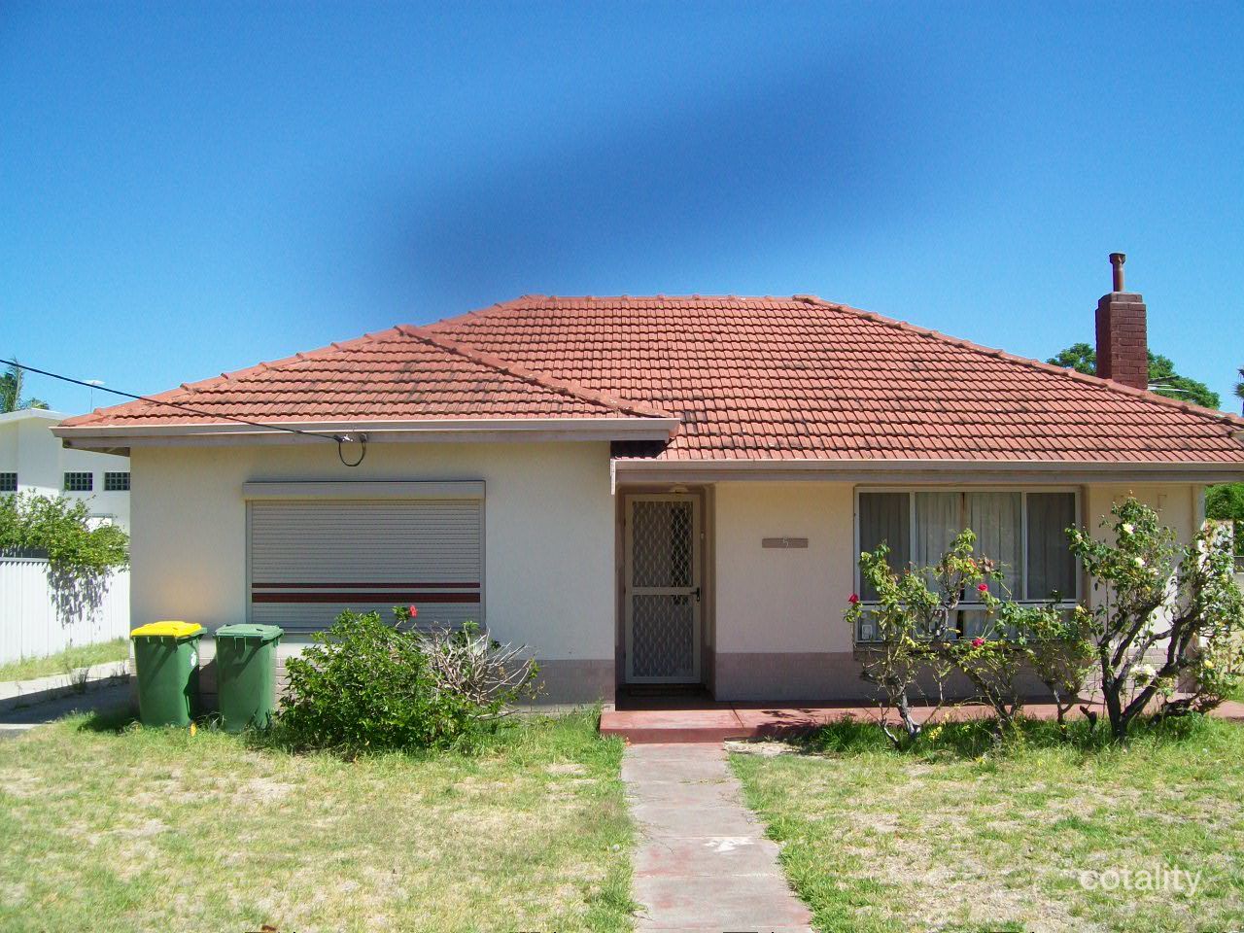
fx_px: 1222
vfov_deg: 41.8
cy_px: 466
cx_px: 622
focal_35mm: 34
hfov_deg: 54.0
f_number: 4.9
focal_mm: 6.1
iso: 64
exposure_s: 1/320
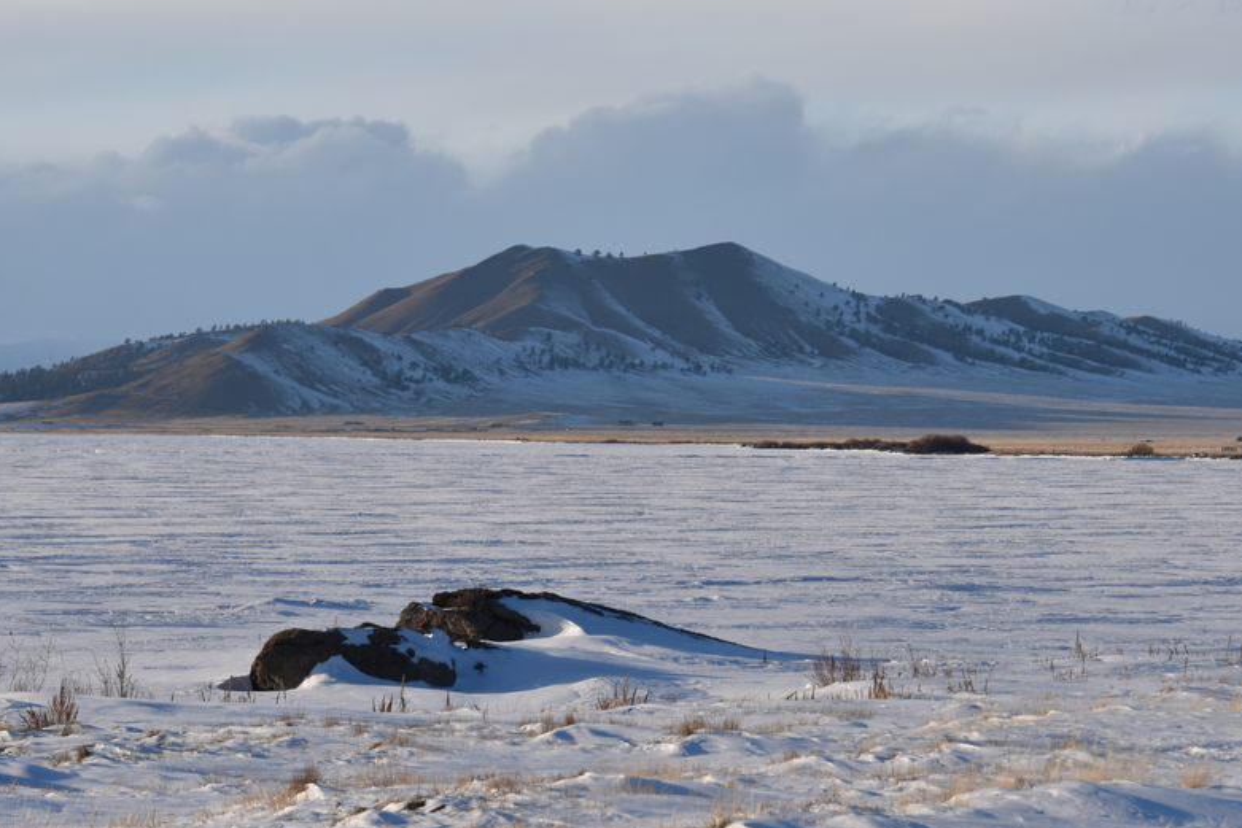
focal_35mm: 190
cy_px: 526
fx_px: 6556
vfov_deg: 7.2
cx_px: 706
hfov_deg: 10.8
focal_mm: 116
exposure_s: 1/320
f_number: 9
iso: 100
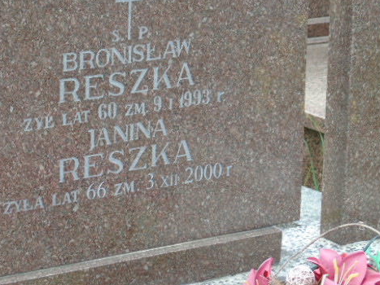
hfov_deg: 13.3
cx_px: 129
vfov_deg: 10.0
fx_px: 1624
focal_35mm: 148
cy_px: 134
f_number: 4.4
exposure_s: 1/80
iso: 80
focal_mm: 19
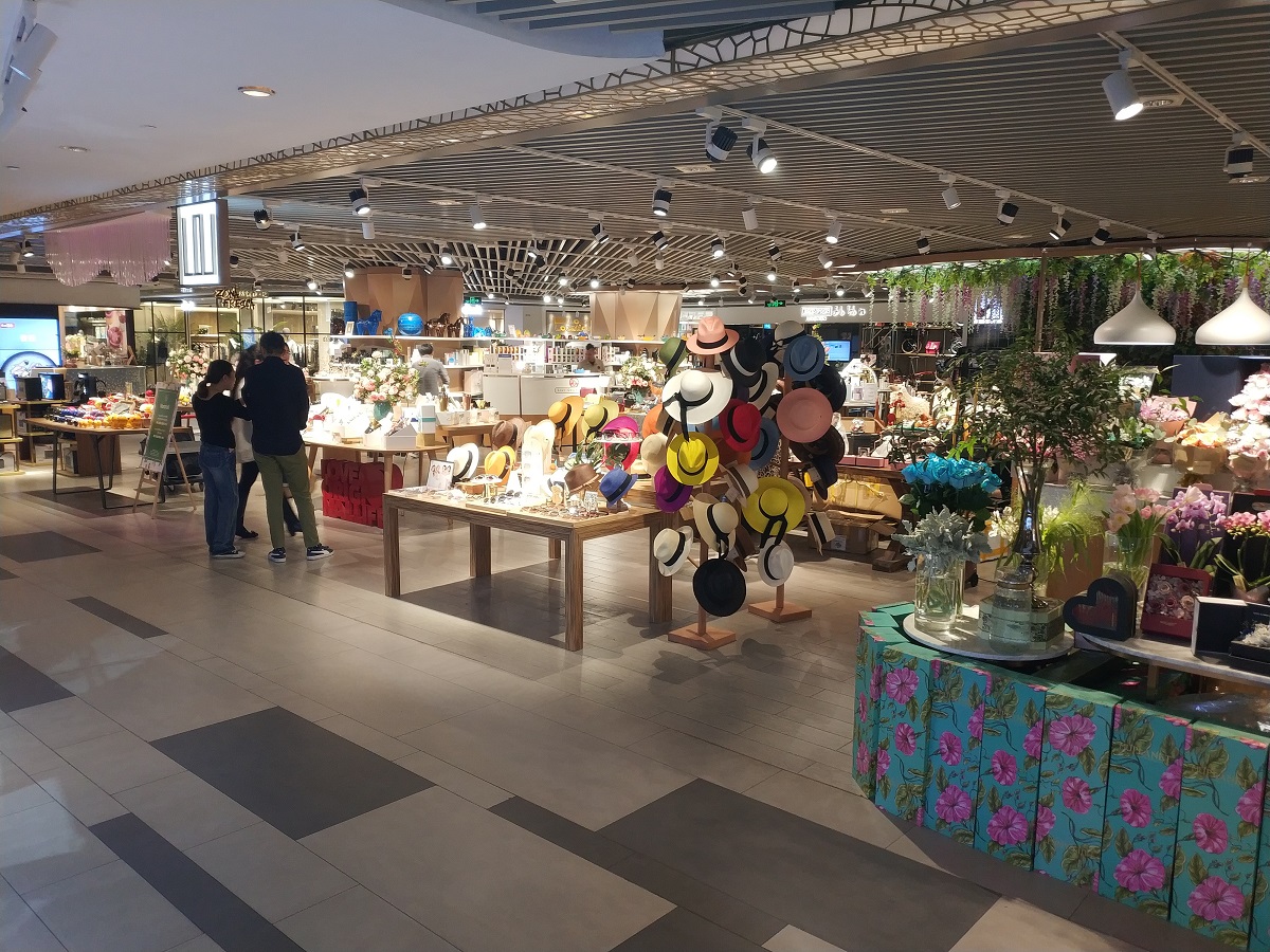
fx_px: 1174
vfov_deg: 44.2
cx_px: 635
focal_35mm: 32
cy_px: 476
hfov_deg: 56.8
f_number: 2
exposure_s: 1/33
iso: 223
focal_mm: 4.5
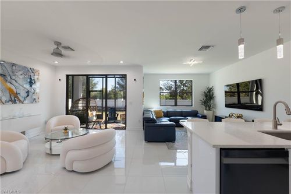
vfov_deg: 81.2
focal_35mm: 14
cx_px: 146
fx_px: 113
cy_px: 97
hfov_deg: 104.3
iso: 200
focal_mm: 14
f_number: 14
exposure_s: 1/40
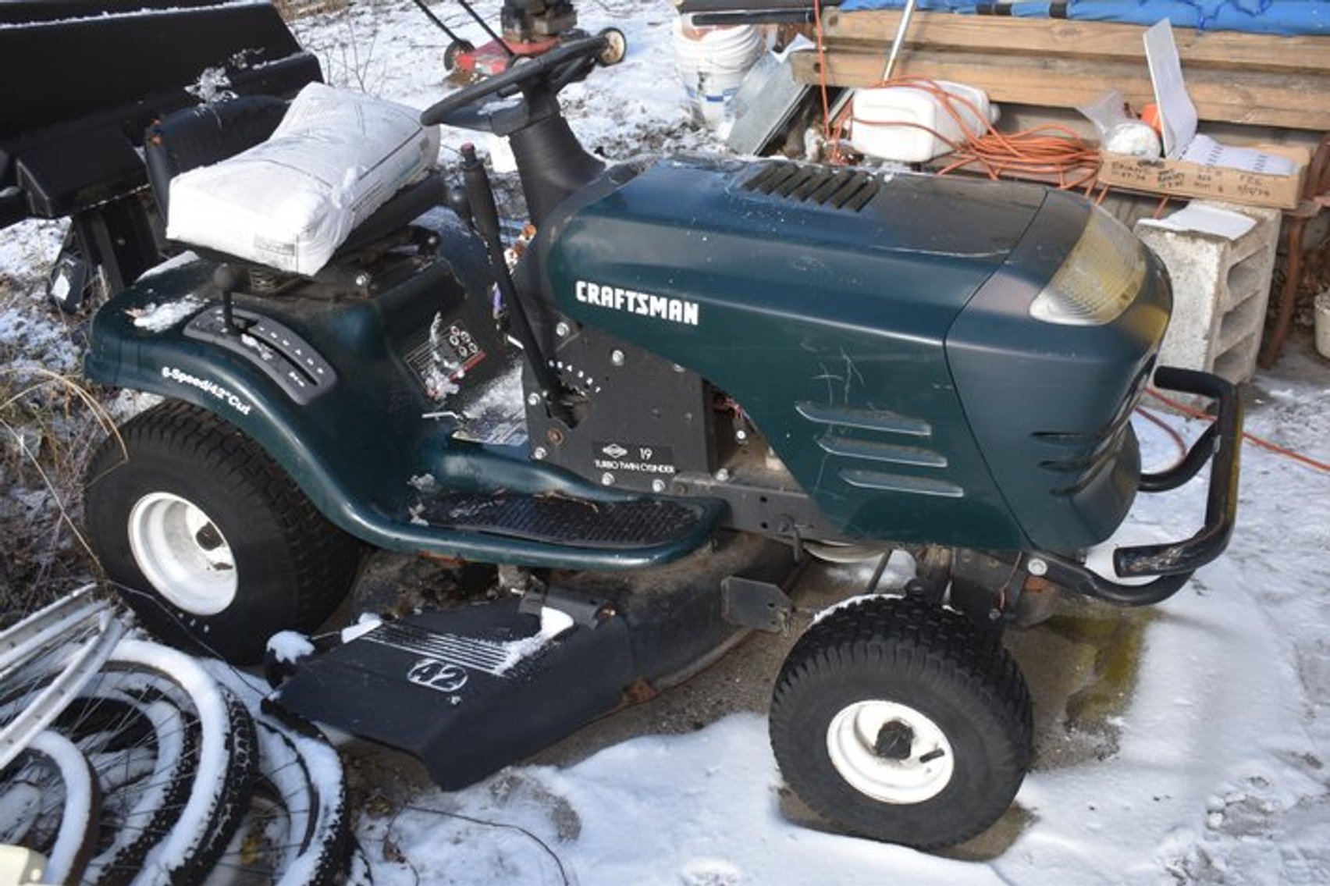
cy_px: 443
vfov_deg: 38.3
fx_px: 1274
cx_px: 665
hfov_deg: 55.1
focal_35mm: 34
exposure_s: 1/200
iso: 100
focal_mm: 23
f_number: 5
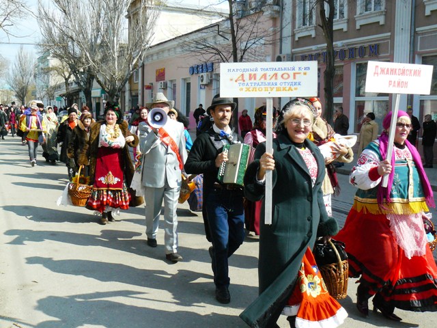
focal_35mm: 36
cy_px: 164
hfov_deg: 51.4
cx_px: 218
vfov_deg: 39.7
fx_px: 454
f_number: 6.3
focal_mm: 6
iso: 200
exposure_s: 1/400
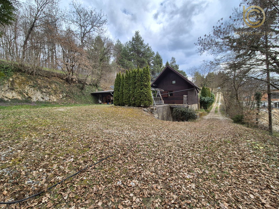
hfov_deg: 106.2
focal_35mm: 13
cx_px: 140
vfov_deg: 89.9
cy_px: 104
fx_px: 105
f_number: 2.2
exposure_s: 1/501
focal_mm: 2.2
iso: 50
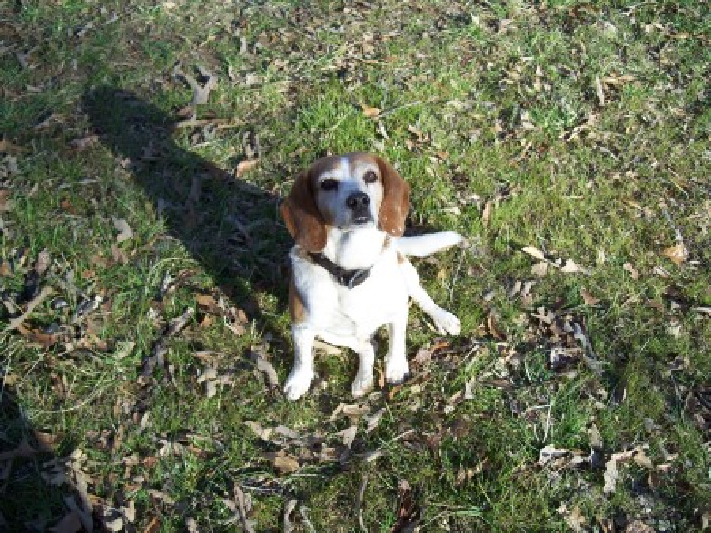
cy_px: 266
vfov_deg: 38.6
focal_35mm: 37
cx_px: 356
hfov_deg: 50.2
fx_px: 760
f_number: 2.8
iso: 64
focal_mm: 7.8
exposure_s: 1/400
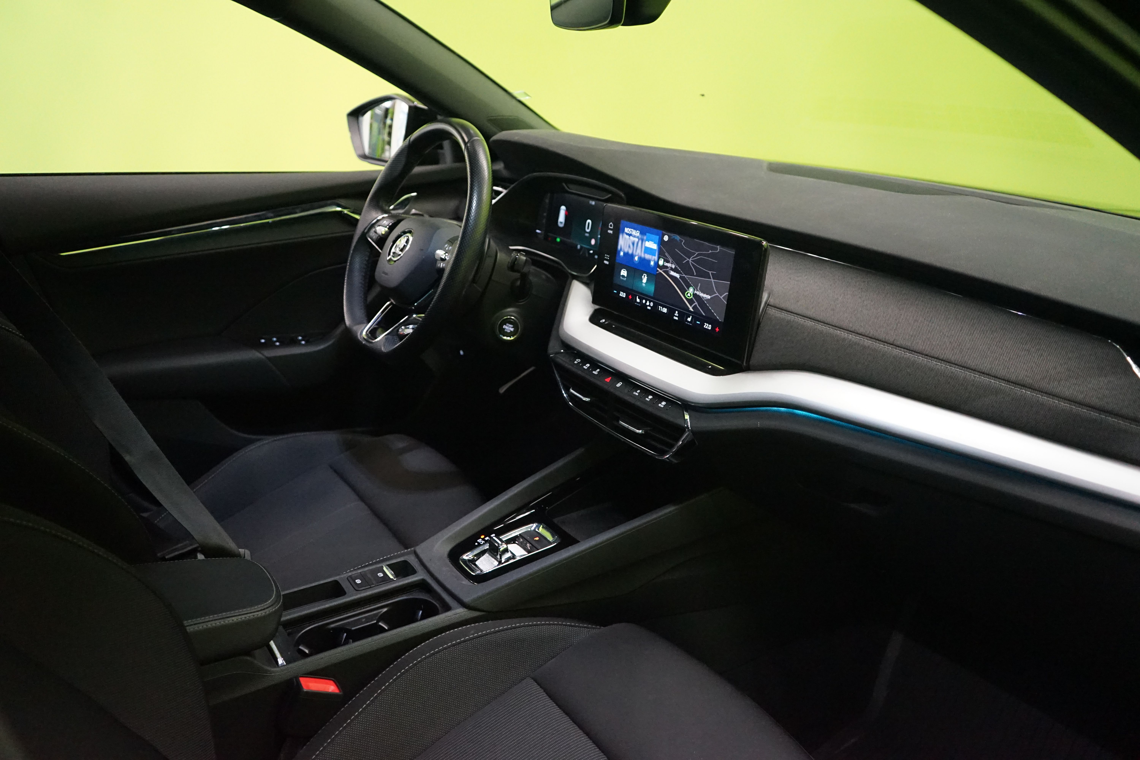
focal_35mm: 30
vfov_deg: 43.6
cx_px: 570
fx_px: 950
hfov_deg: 61.9
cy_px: 380
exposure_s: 1/100
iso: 6400
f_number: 3.5
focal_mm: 30
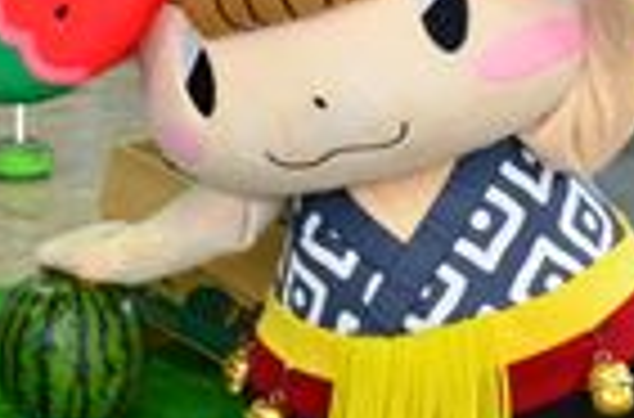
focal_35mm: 96
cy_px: 245
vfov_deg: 14.1
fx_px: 1685
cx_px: 243
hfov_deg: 21.3
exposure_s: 1/100
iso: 1600
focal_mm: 18
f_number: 5
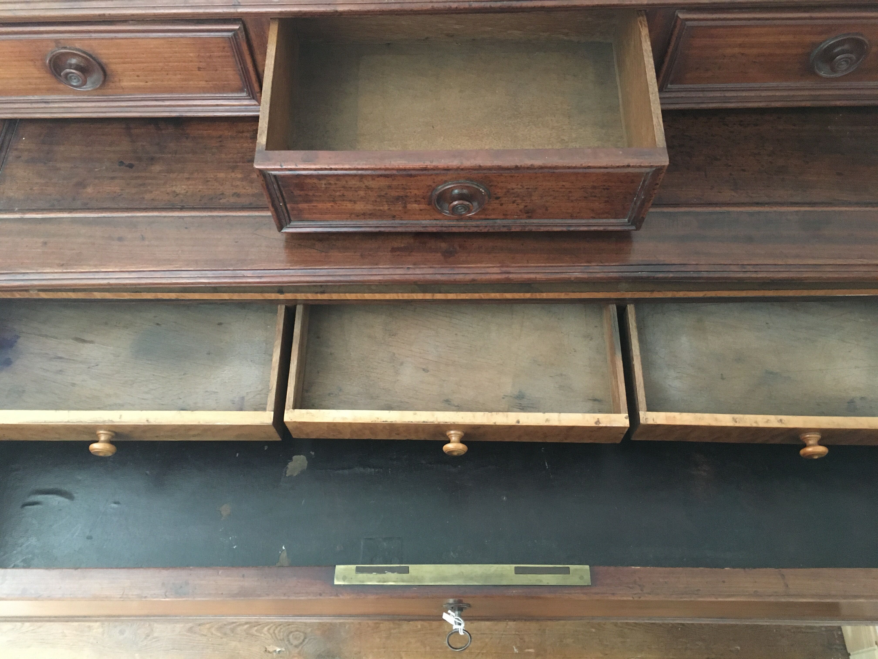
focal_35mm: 29
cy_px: 330
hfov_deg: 61.7
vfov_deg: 48.2
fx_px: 736
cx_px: 439
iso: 400
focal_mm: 4.15
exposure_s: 1/17
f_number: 2.2
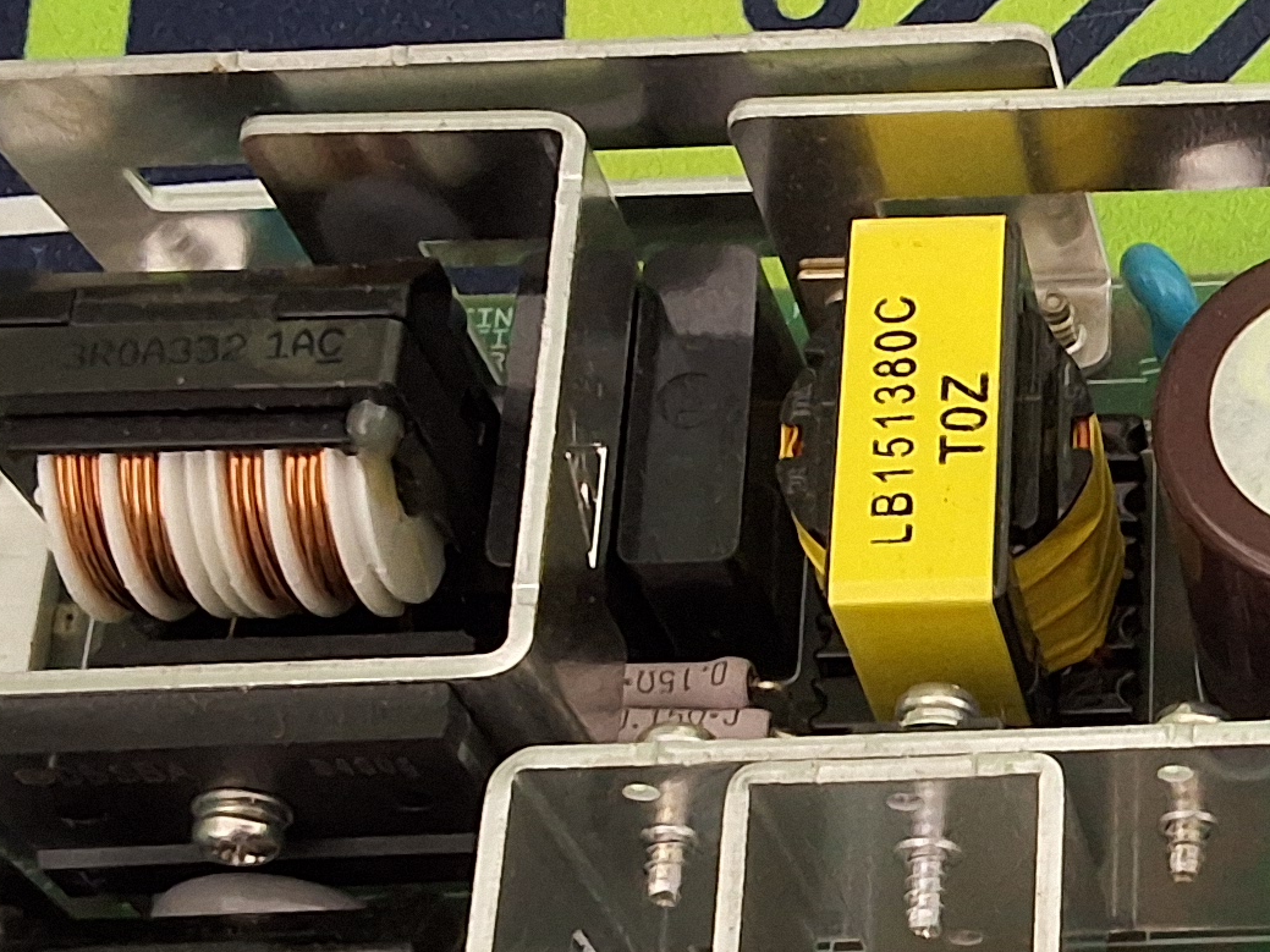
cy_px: 672
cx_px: 1430
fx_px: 3228
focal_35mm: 88
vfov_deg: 16.7
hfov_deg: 21.1
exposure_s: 1/24
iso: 320
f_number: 1.9
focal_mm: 2.91
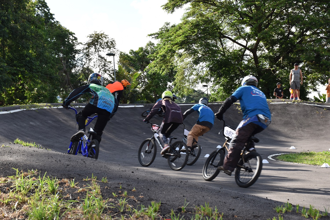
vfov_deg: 23.8
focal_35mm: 57
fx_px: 522
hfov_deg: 35.1
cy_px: 110
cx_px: 165
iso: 200
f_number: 8
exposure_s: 1/250
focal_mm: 38
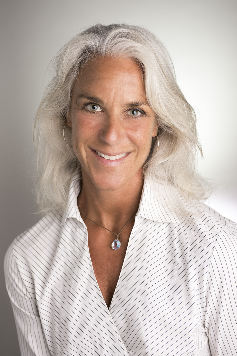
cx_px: 118
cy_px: 178
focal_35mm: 70
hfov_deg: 19.5
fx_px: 691
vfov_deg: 28.8
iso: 400
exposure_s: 1/80
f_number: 5.6
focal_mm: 70
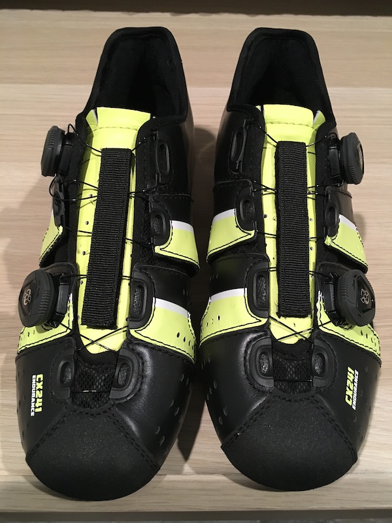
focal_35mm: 29
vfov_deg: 61.7
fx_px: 438
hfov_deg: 48.2
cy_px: 262
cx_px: 196
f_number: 2.2
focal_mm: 4.15
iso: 200
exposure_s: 1/24
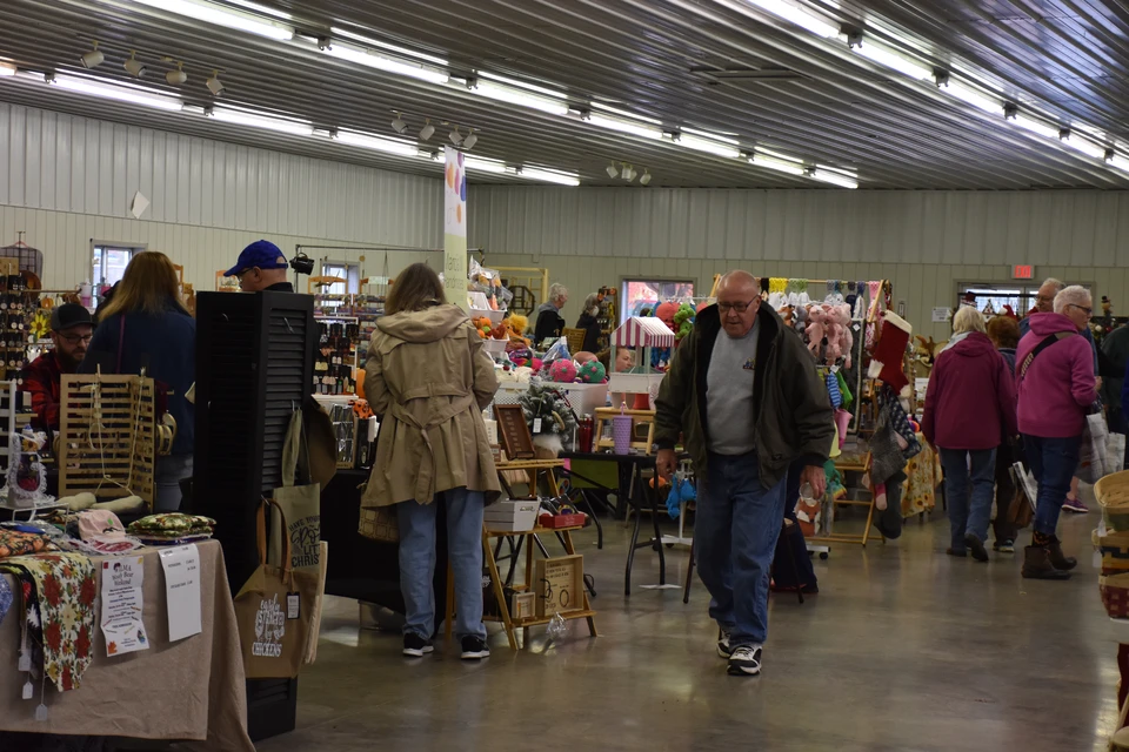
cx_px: 564
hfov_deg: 26.0
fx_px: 2446
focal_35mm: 78
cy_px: 376
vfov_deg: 17.5
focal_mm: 52
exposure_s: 1/80
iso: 800
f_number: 4.8
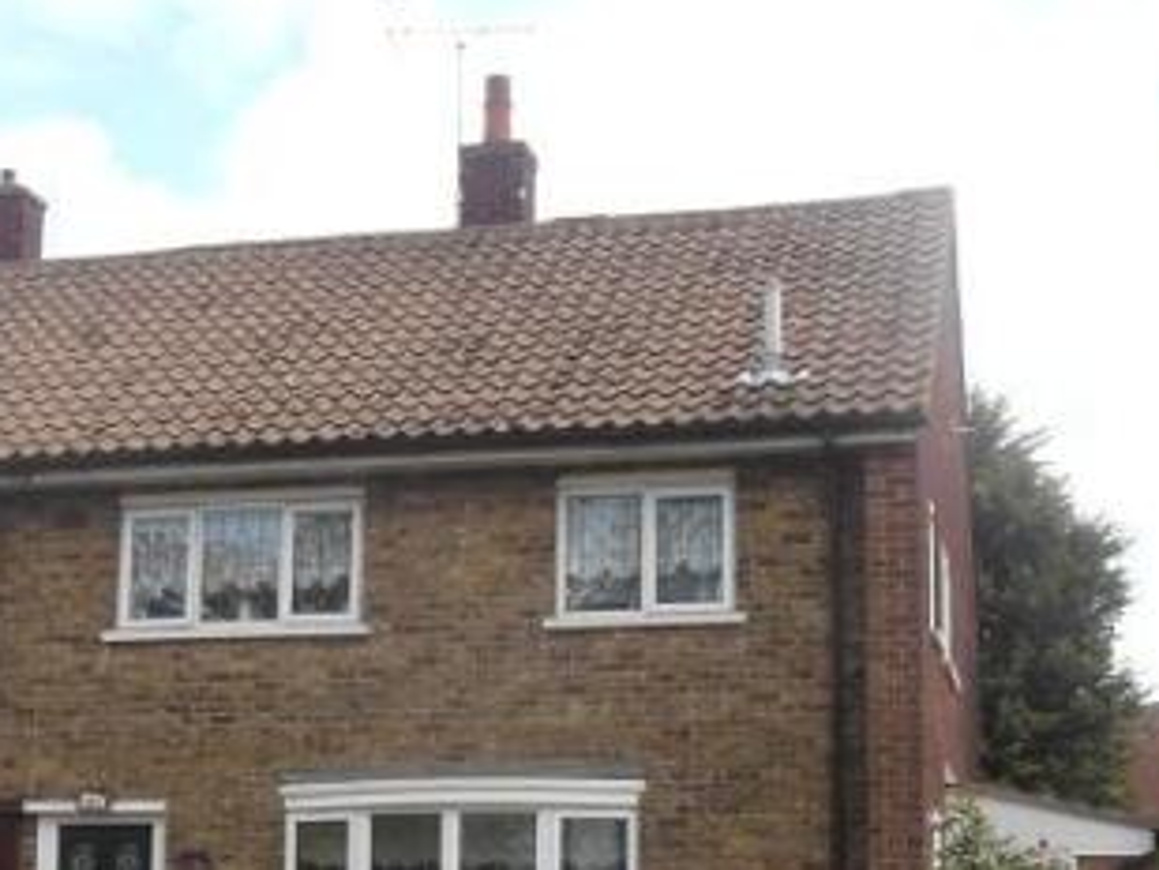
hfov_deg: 23.5
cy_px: 748
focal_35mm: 83
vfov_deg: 17.6
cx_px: 448
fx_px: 2780
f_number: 4.2
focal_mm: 7.87
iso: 80
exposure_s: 1/400
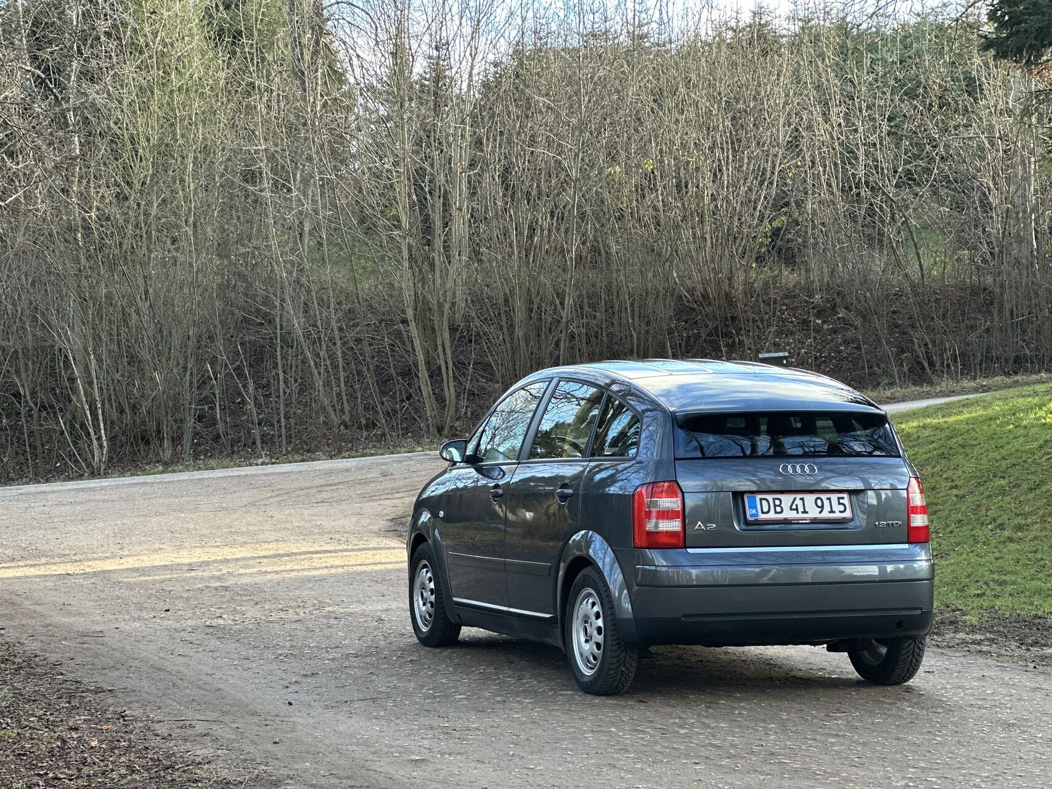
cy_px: 394
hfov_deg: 25.3
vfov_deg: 19.1
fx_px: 2340
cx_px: 526
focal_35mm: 77
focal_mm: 9
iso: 125
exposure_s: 1/121
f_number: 2.8
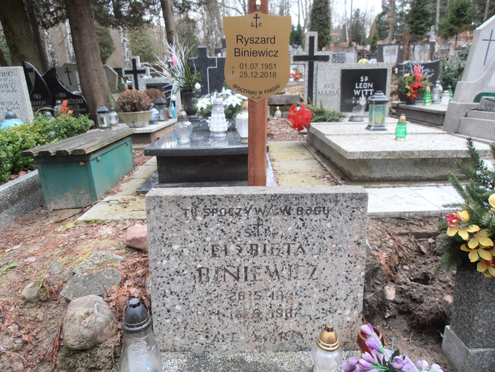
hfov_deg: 71.6
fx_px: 343
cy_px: 186
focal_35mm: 24
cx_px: 248
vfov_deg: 56.8
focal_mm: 4.2
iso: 125
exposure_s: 1/25
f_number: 3
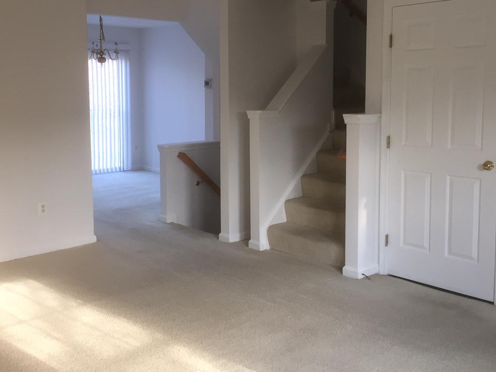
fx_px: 573
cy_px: 153
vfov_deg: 35.9
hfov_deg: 46.8
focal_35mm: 40
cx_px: 233
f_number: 2.2
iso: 32
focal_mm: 4.15
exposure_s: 1/40
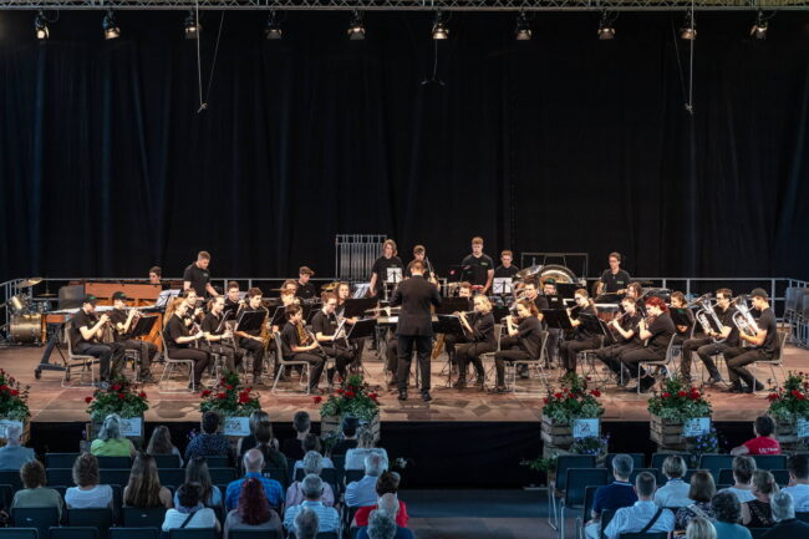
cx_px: 404
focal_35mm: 70
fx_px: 1573
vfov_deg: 19.4
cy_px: 270
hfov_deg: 28.9
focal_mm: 70
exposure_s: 1/90
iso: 4000
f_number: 6.7
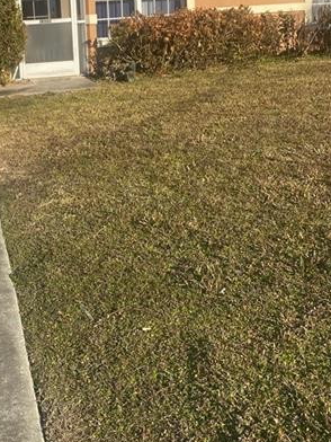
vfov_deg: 36.9
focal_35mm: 51
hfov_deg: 27.9
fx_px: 650
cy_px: 131
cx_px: 63
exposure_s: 1/3205
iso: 32
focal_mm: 4.25
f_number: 1.8
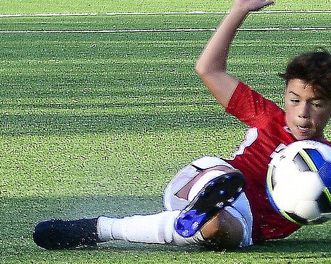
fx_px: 2545
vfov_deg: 5.9
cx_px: 251
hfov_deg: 7.4
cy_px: 76
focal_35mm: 260
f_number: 2.8
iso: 250
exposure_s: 1/1250
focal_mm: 70
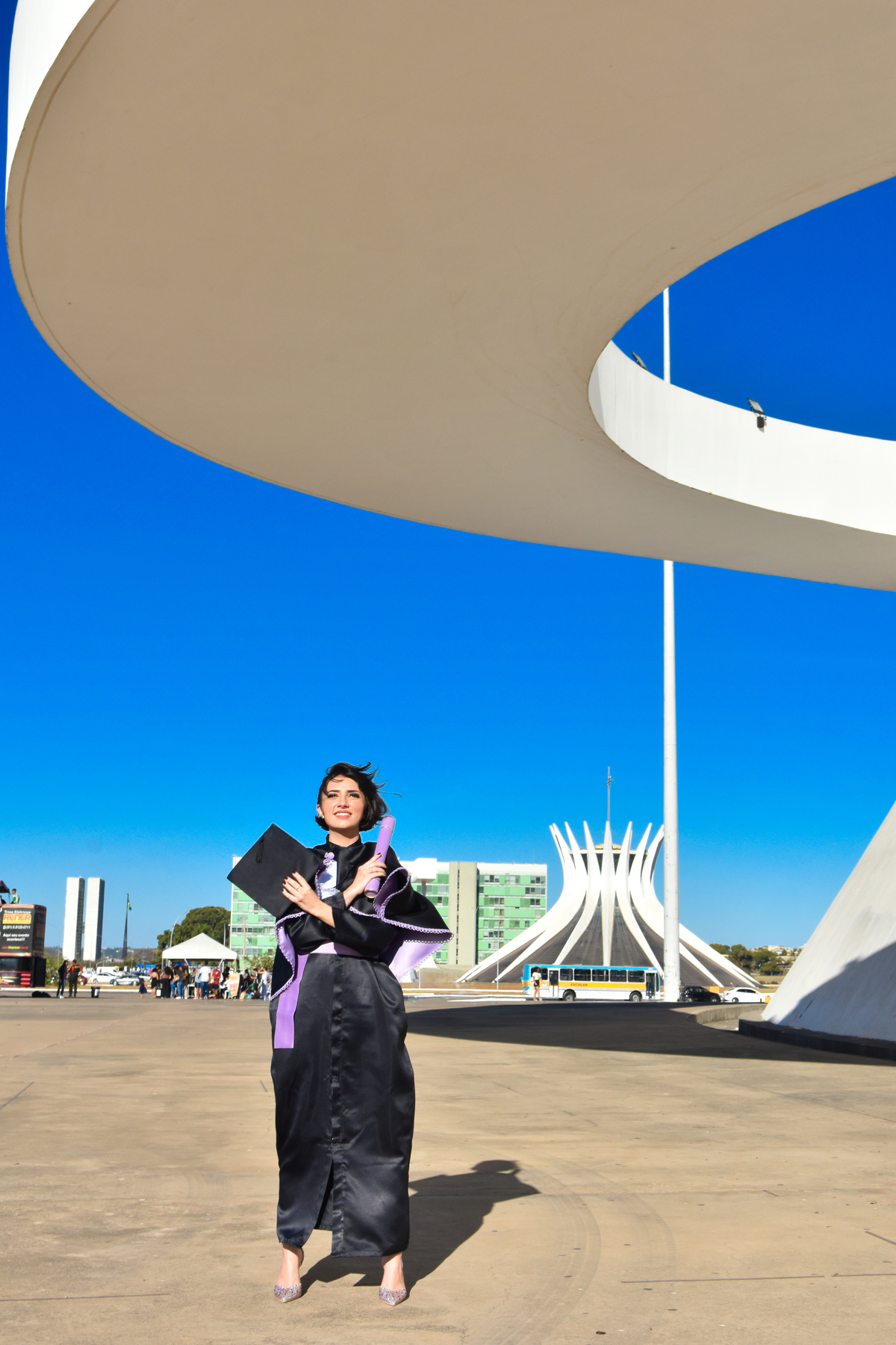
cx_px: 448
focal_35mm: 42
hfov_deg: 31.9
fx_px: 1568
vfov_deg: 46.4
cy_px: 672
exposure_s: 1/1000
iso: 400
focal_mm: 28
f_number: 9
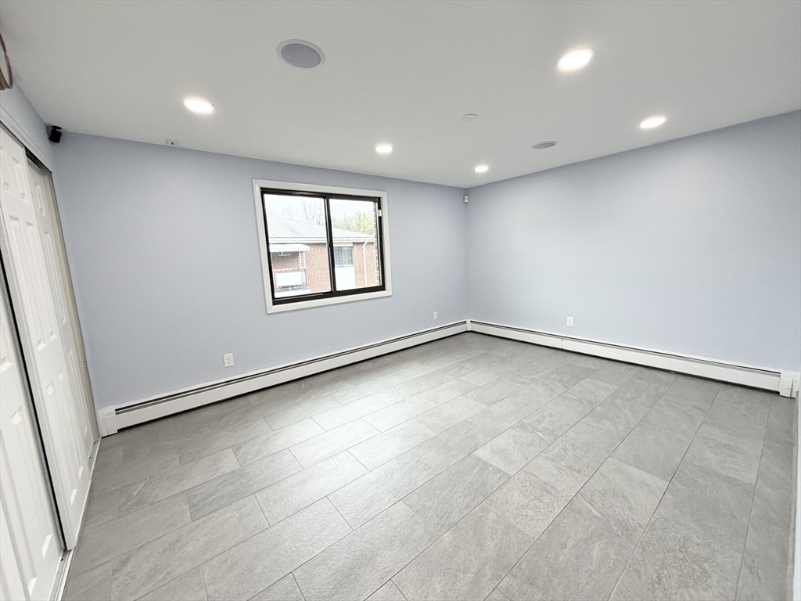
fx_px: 324
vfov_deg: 85.7
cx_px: 400
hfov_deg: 102.1
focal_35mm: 14
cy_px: 300
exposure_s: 1/120
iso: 160
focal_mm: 2.22
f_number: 2.2
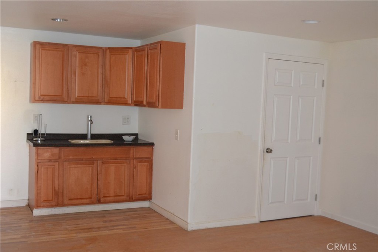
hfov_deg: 49.5
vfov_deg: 34.2
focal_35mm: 39
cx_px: 189
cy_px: 126
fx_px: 410
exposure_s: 1/60
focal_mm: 26
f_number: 4.2
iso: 1250
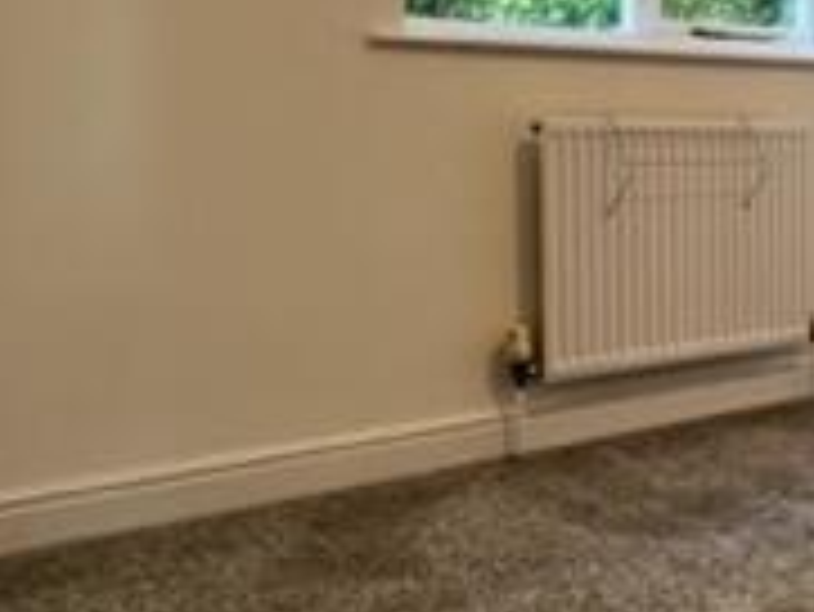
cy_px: 198
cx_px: 1111
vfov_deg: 31.3
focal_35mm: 46
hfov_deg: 30.4
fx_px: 1082
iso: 160
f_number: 1.8
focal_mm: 1.57
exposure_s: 1/100
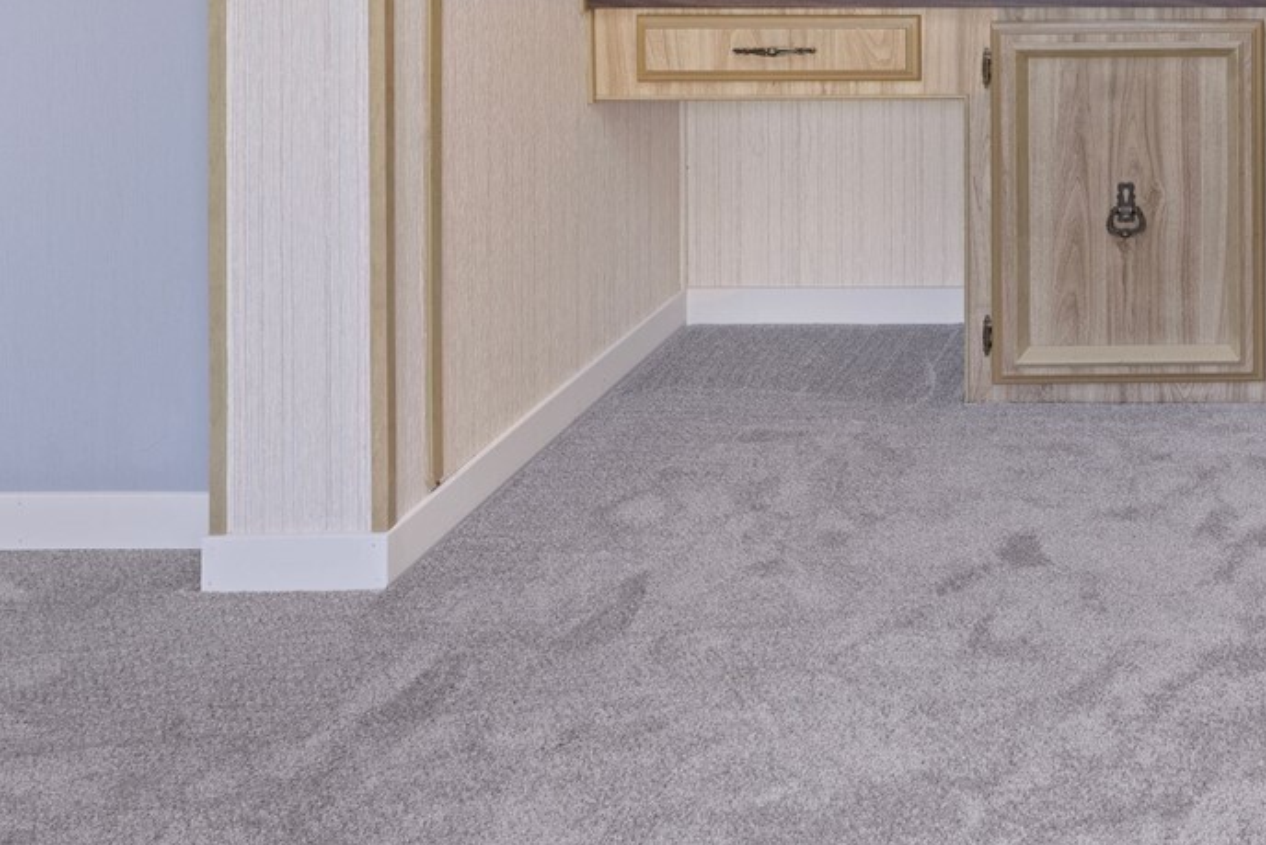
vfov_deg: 30.3
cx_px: 1282
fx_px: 1301
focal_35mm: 37
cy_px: -181
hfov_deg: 43.9
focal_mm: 15
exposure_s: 1/13
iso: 400
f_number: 9
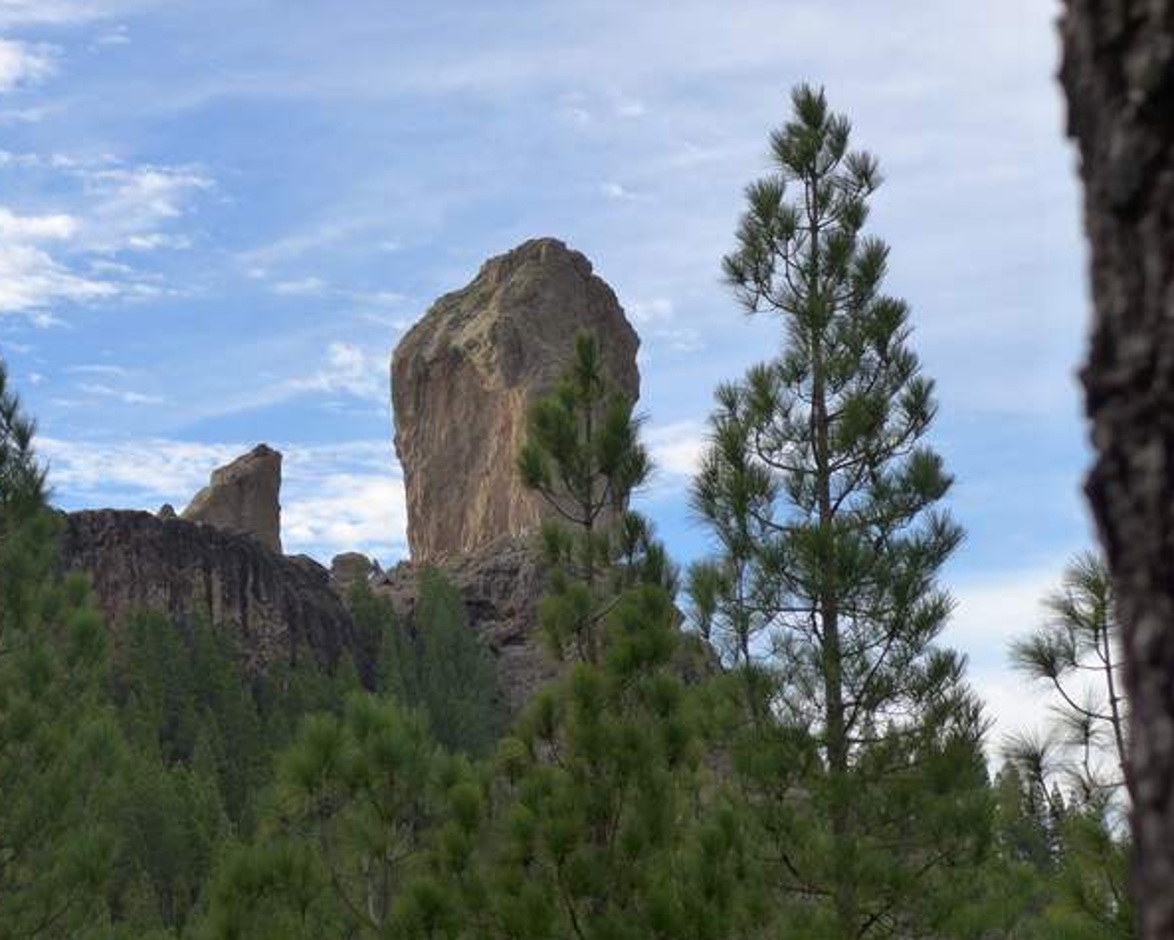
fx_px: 3163
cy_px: 471
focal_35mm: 91
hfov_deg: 21.0
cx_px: 557
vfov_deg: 16.9
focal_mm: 15.7
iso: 125
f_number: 2.8
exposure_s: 1/800
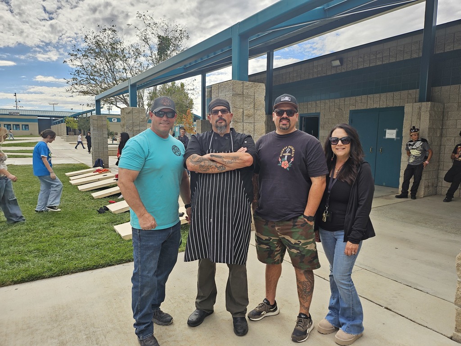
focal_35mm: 24
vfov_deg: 56.8
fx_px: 320
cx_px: 230
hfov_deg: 71.6
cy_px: 173
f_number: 1.8
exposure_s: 1/1610
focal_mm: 5
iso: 50
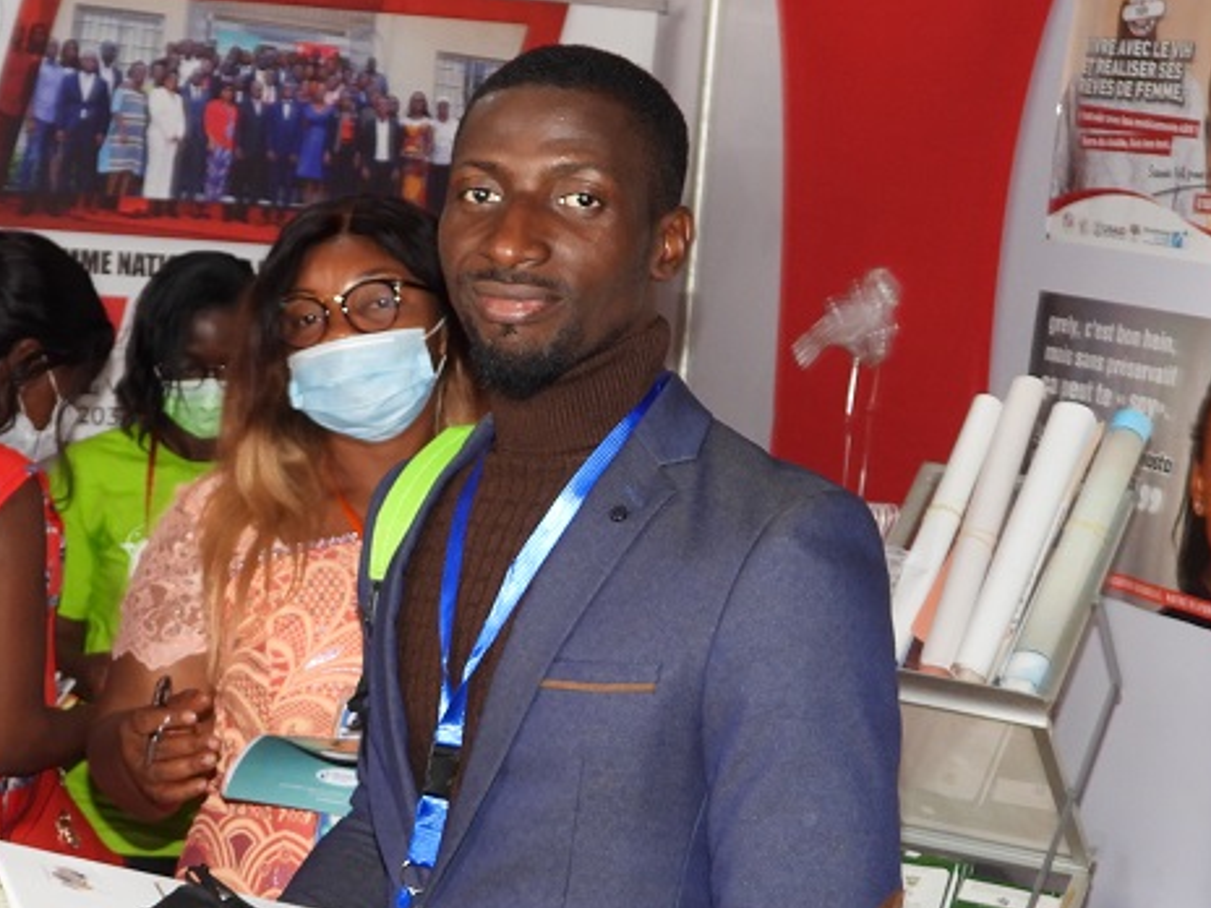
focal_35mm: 81
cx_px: 363
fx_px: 2834
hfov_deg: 24.0
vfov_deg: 18.2
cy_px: 527
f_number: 3.2
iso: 200
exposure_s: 1/30
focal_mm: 8.5
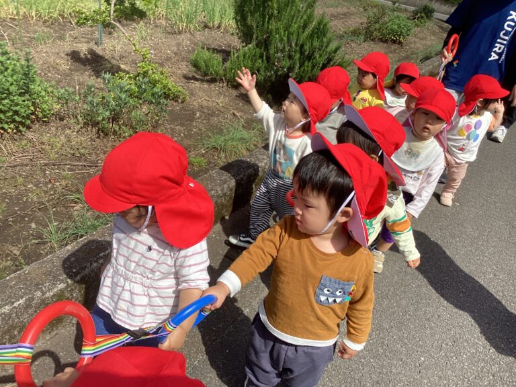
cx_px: 258
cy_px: 194
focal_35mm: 31
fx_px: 462
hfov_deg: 58.4
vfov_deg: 45.4
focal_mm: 3.3
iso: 25
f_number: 2.4
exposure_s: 1/1116
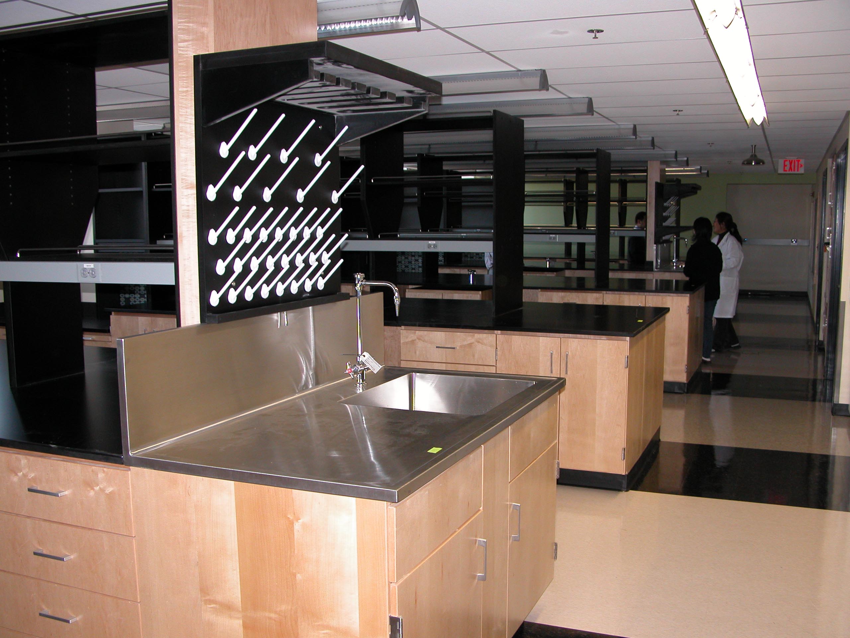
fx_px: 859
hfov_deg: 52.6
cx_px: 425
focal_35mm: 35
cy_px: 319
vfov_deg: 40.7
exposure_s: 1/60
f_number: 3.2
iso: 200
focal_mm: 8.9
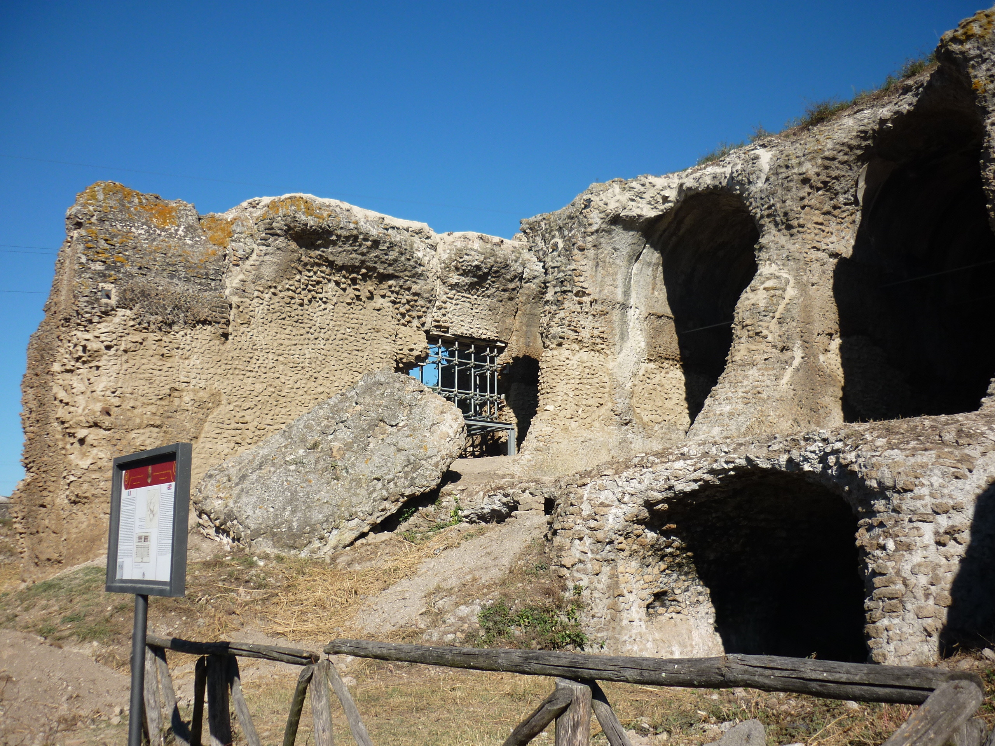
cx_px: 498
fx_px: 949
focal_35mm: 33
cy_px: 373
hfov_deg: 55.4
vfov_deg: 42.9
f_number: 8
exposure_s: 1/200
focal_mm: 5.5
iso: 80
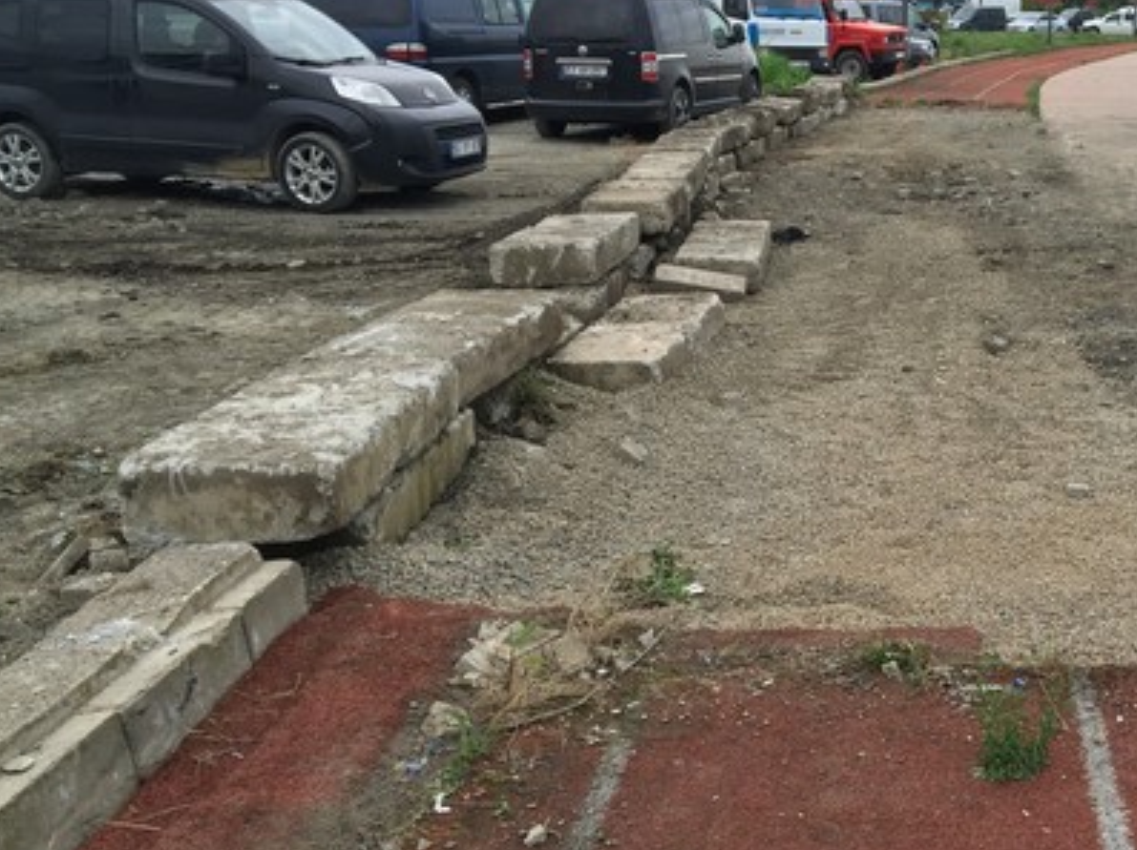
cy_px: 504
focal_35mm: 49
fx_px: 1608
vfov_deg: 29.6
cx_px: 928
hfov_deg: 37.4
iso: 32
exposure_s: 1/412
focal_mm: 4.15
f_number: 2.2
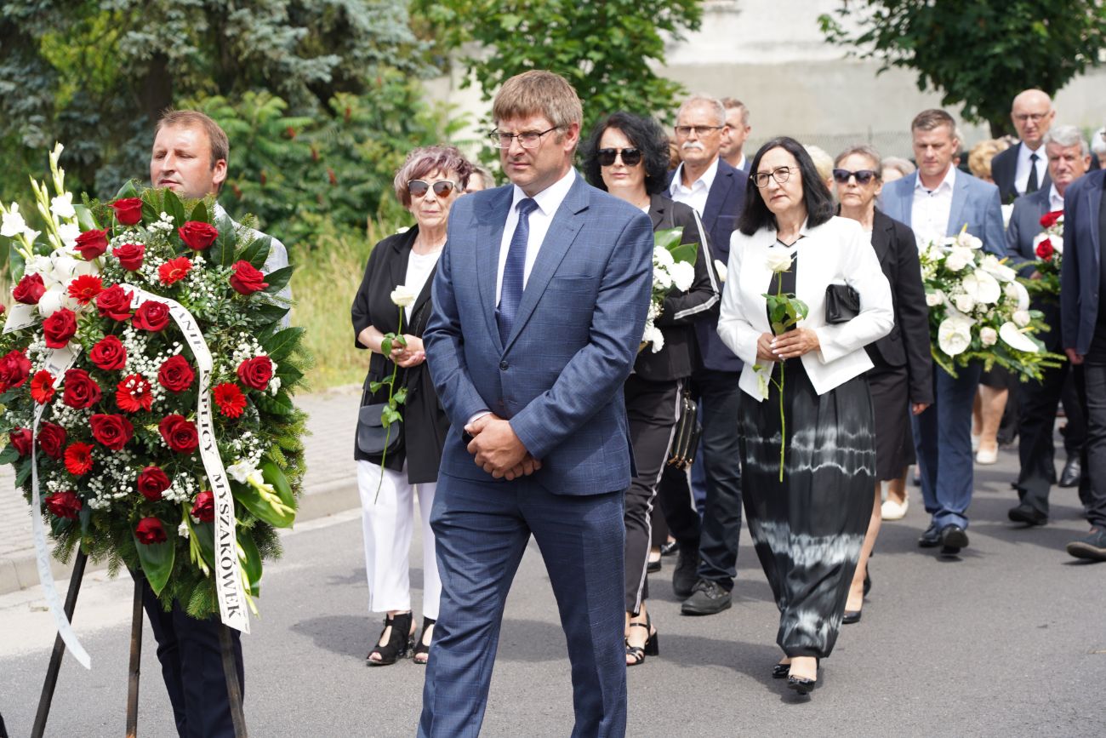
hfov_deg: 19.6
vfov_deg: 13.2
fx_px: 3195
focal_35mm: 104
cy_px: 369
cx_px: 553
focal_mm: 104
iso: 100
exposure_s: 1/200
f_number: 5.6
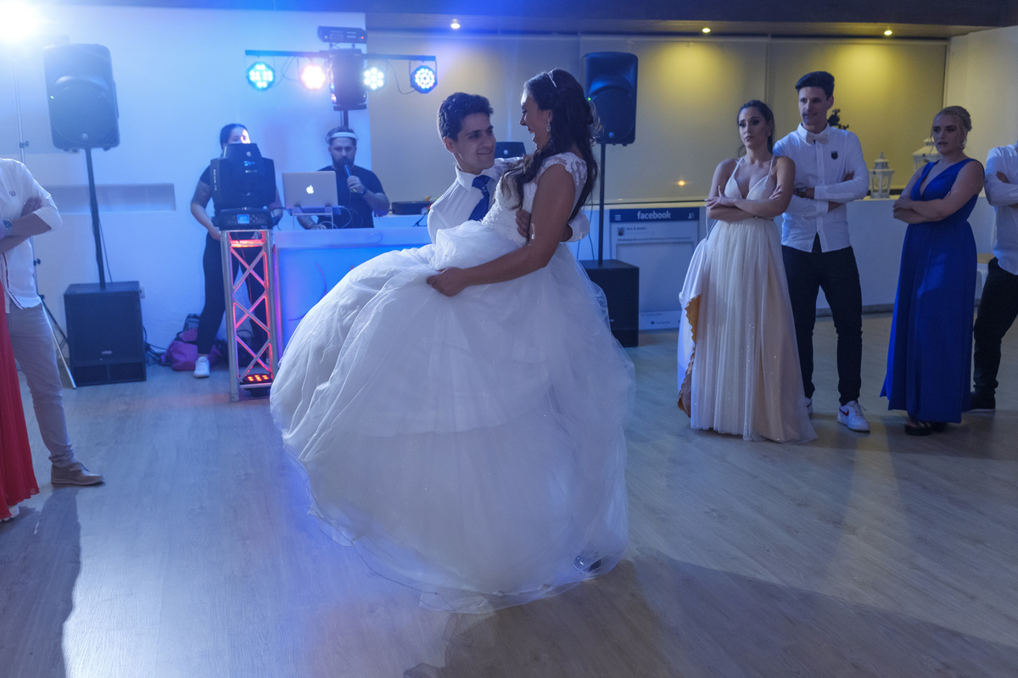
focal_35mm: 35
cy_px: 339
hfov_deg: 54.4
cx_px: 509
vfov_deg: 37.9
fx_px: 990
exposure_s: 1/200
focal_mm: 23
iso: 3200
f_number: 2.8
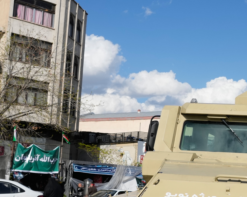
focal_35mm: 75
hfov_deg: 24.0
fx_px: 548
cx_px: 259
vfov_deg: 20.4
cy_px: 111
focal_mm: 24
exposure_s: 1/4000
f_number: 5.6
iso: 500
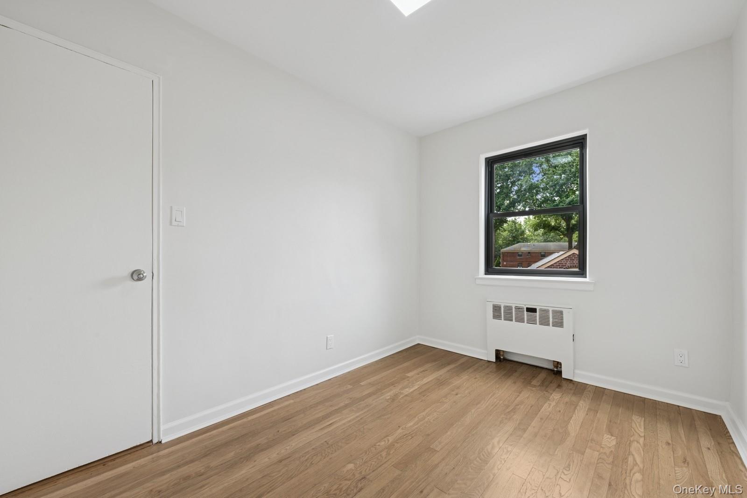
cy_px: 249
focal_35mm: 14
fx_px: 290
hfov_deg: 104.3
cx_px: 374
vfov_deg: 81.2
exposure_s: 1/4
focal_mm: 14
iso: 100
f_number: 11
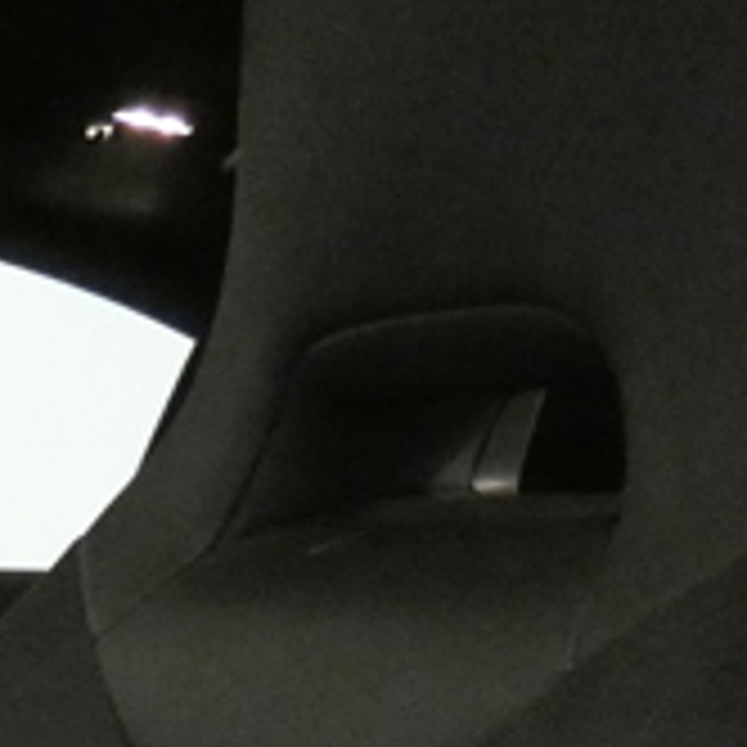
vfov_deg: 17.8
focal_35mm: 85
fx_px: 2075
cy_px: 1179
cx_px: -914
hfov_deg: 14.9
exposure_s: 1/30
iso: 1600
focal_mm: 3.6
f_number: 2.8
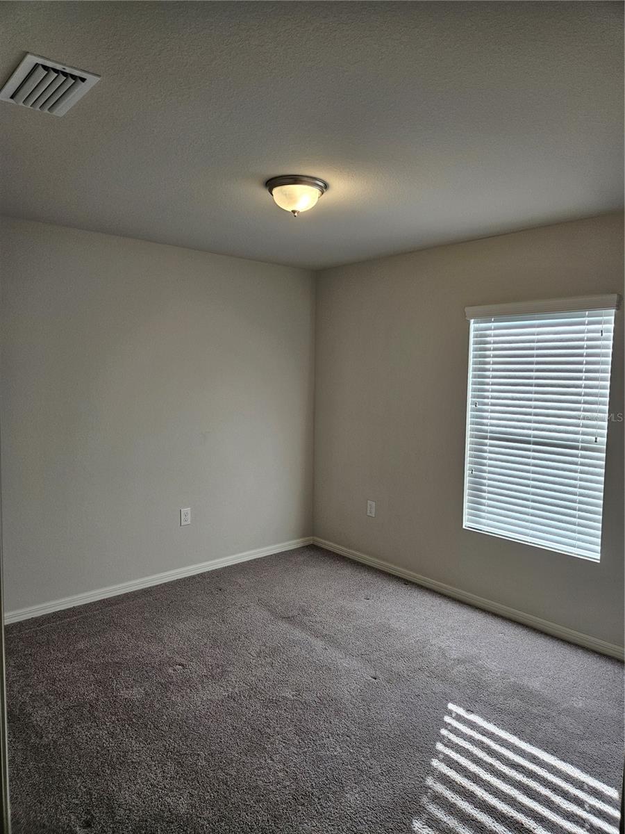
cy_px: 417
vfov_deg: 73.9
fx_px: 554
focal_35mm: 23
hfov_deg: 58.9
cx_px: 312
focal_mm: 5.4
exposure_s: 1/120
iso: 80
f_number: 1.8
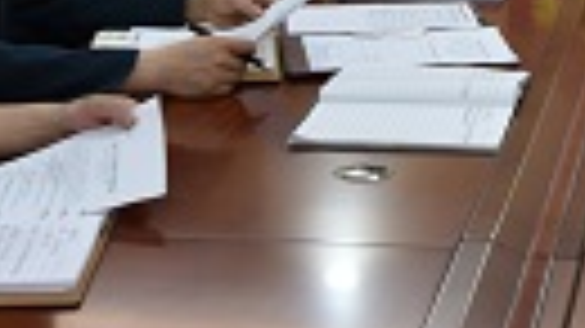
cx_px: 680
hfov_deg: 16.4
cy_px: -395
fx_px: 1954
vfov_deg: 8.9
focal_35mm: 126
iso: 400
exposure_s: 1/80
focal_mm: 26
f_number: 4.5
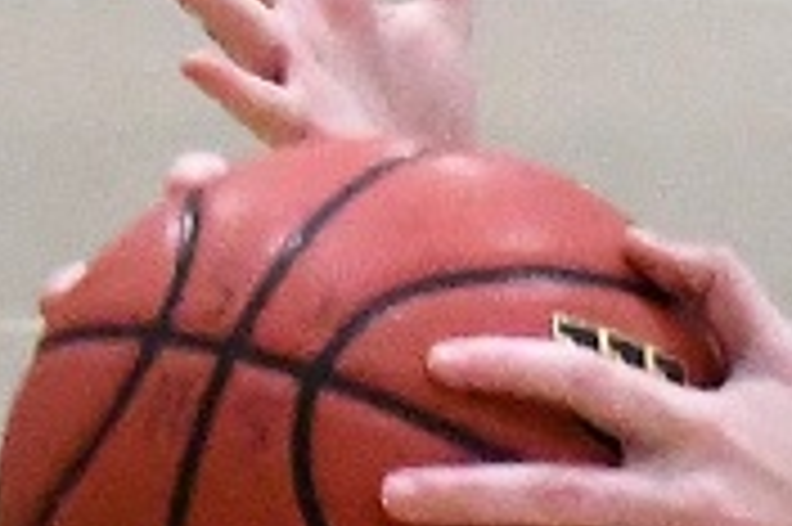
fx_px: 14484
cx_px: 2234
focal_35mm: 659
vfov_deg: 2.1
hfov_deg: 3.1
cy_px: 883
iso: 7200
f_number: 2.8
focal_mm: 70
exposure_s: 1/1000
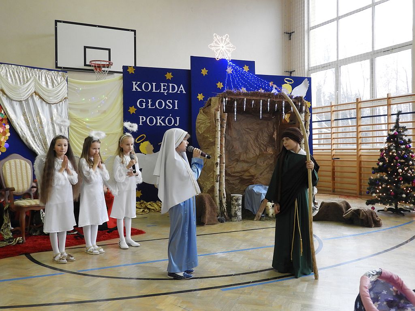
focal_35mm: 35
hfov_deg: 52.6
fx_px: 420
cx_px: 208
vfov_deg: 40.7
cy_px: 156
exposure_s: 1/30
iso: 320
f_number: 3.8
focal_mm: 6.3
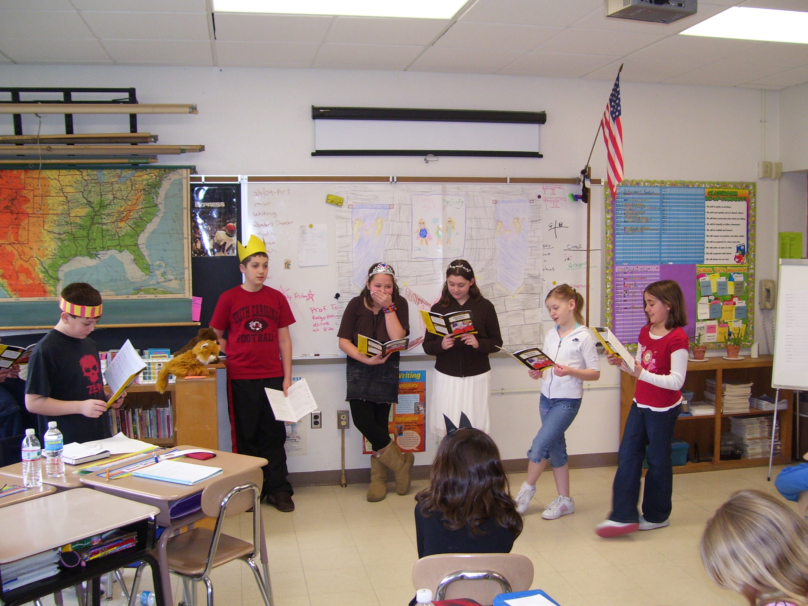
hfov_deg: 50.1
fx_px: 864
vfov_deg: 38.7
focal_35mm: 37
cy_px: 303
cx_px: 404
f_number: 2.7
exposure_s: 1/60
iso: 125
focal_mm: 6
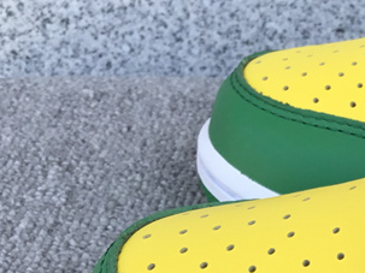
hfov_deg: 20.1
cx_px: 424
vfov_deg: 15.5
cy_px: 316
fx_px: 970
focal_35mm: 92
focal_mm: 3.3
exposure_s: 1/328
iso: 25
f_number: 2.4
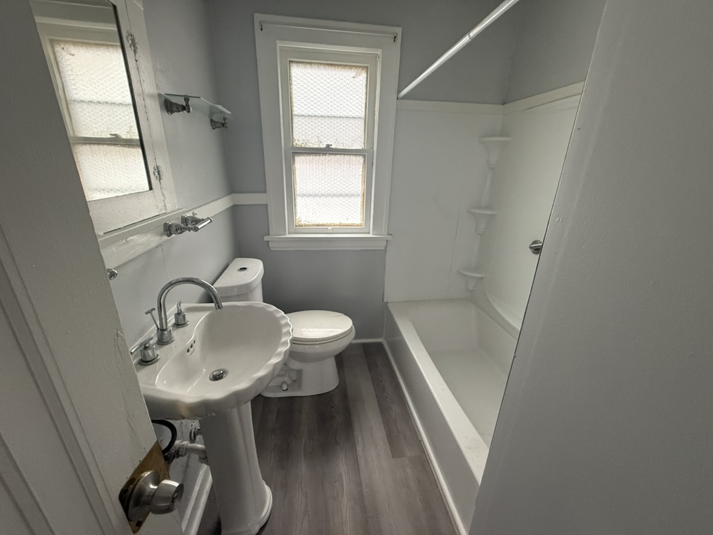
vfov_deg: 85.7
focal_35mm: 14
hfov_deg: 102.1
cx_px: 356
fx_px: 288
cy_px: 268
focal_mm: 2.22
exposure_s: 1/71
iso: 320
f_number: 2.2
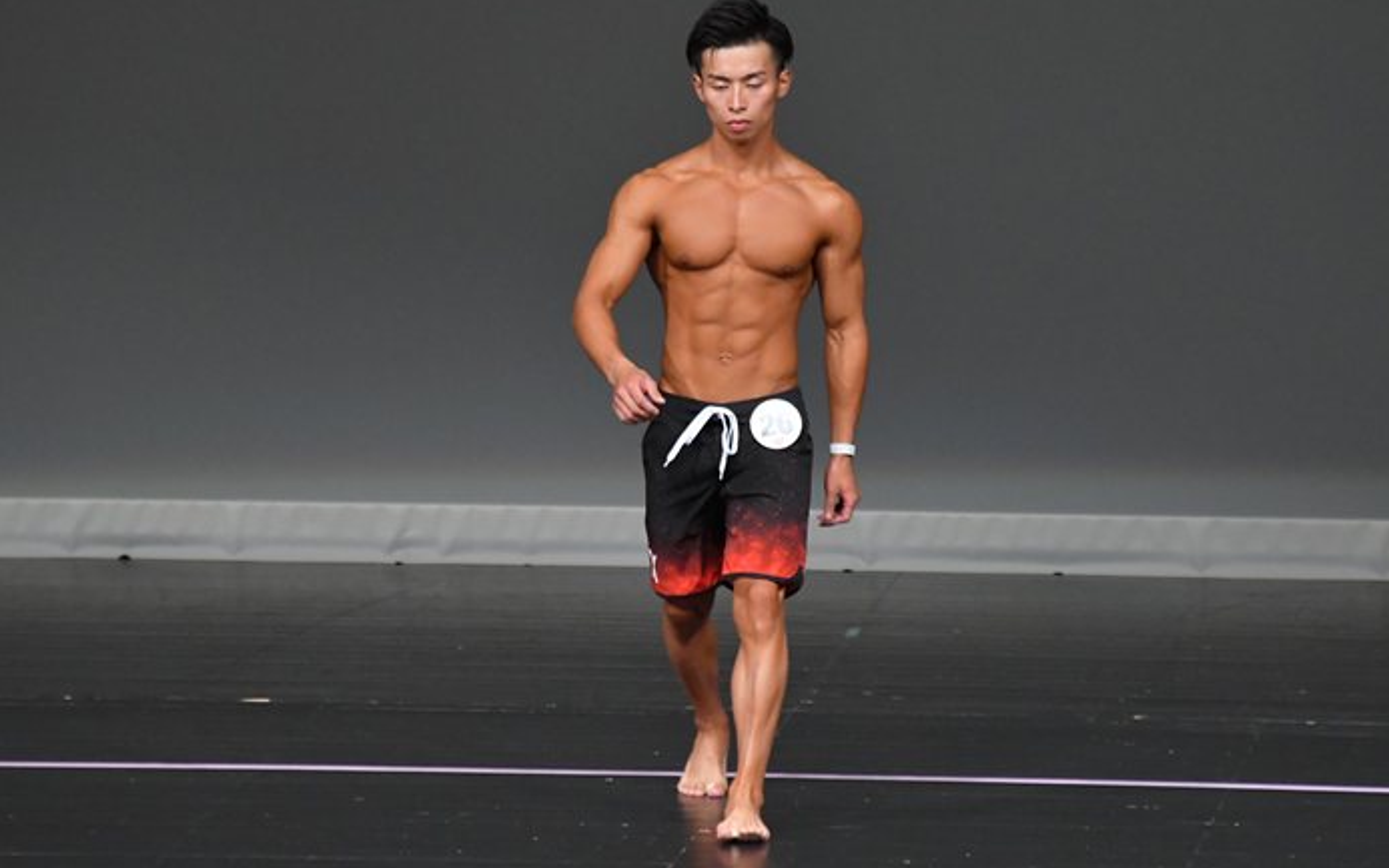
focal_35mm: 393
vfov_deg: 3.3
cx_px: 741
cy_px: 397
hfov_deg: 5.3
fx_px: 14876
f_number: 5.6
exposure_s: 1/400
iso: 4000
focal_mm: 230
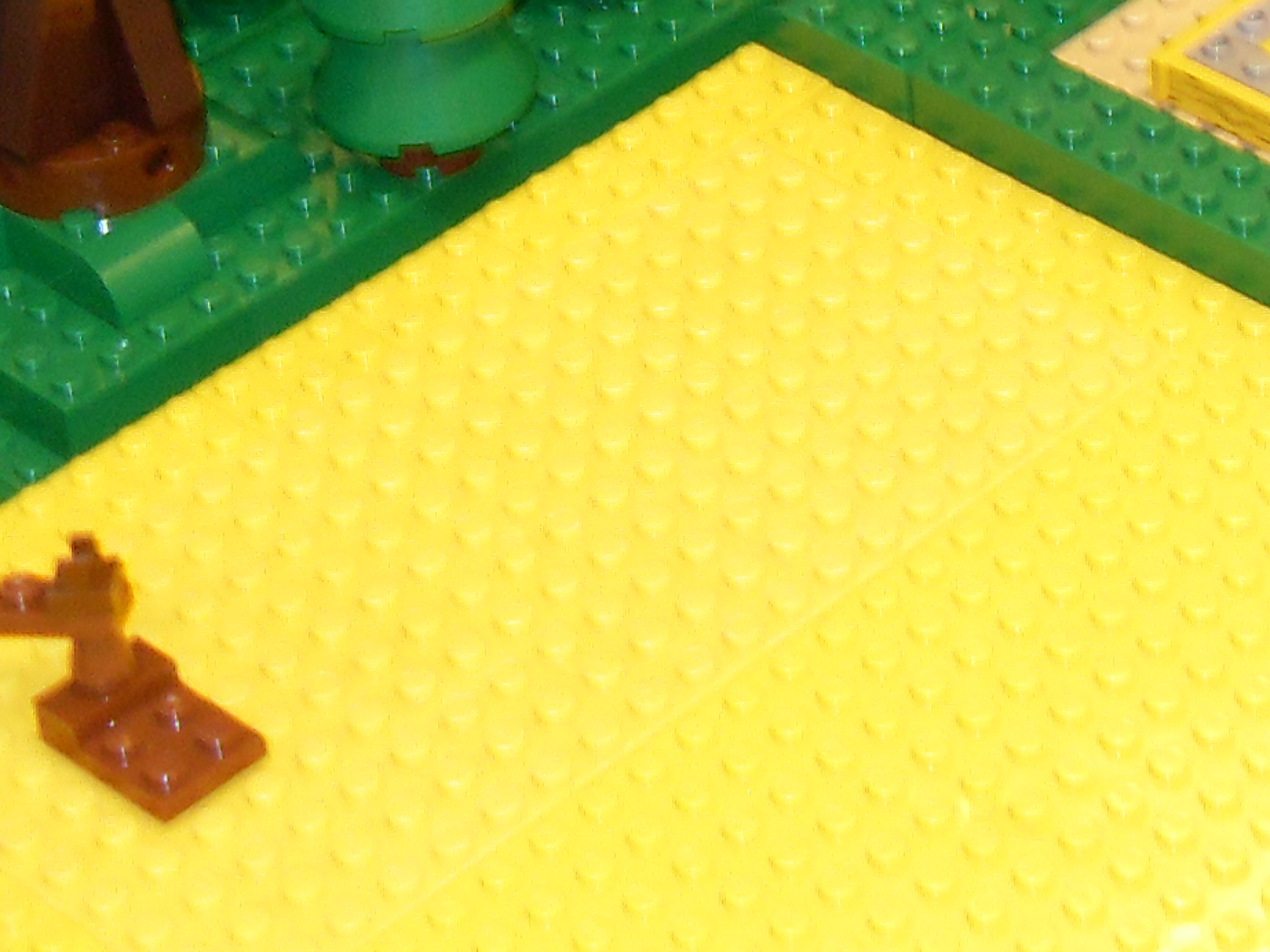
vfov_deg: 11.1
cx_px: 1891
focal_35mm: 131
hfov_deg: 14.1
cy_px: -174
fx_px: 4805
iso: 100
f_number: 2.8
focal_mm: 6.3
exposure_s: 1/8
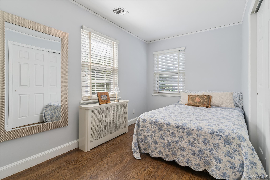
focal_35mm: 17
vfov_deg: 70.4
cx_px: 135
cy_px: 90
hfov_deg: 93.3
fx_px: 127
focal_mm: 17
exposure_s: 1/80
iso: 400
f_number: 8
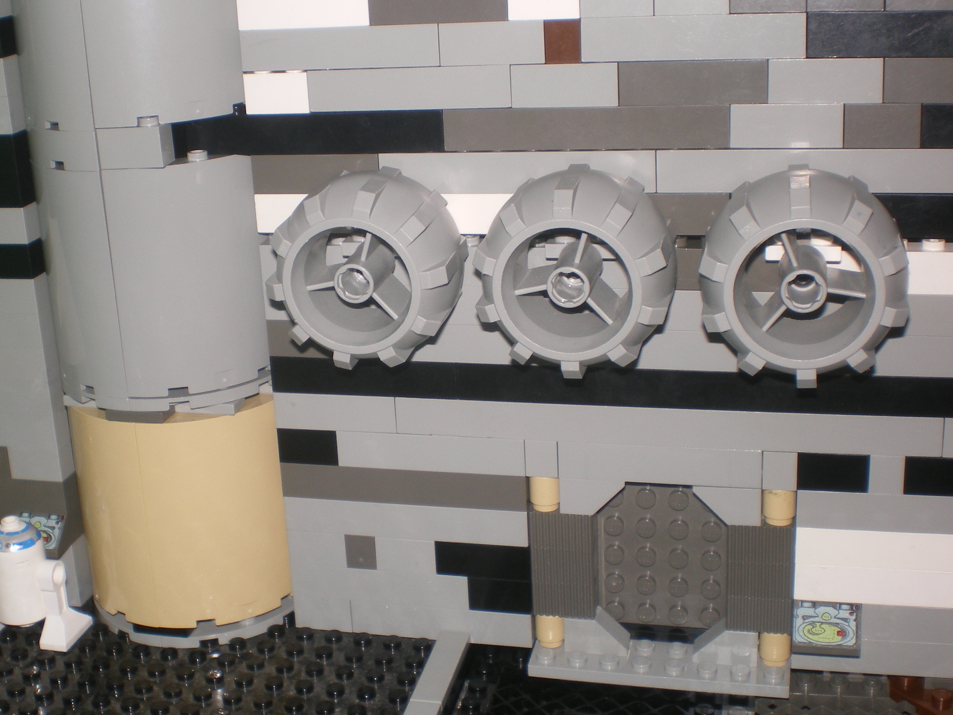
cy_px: 297
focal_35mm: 50
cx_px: 363
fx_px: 1376
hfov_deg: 38.0
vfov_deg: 29.1
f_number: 4.6
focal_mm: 6.3
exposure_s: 1/30
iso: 64
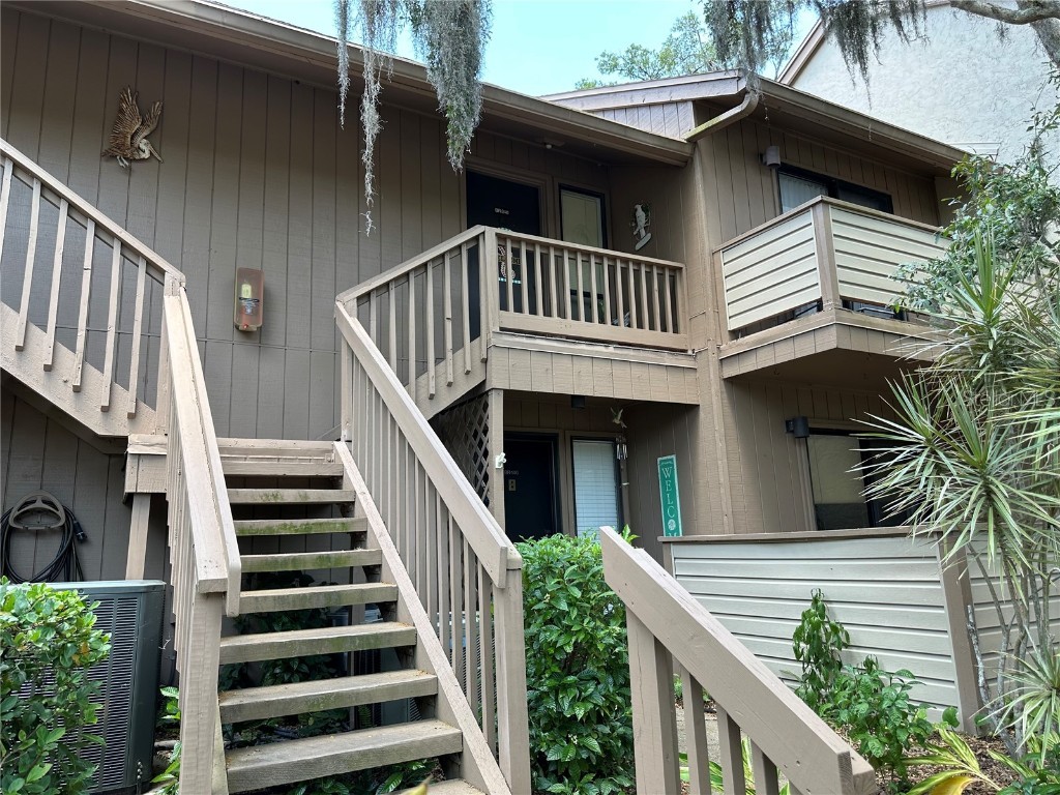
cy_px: 398
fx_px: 735
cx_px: 530
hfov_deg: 71.6
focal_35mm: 24
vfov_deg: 56.8
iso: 80
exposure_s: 1/258
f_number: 1.78
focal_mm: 6.86
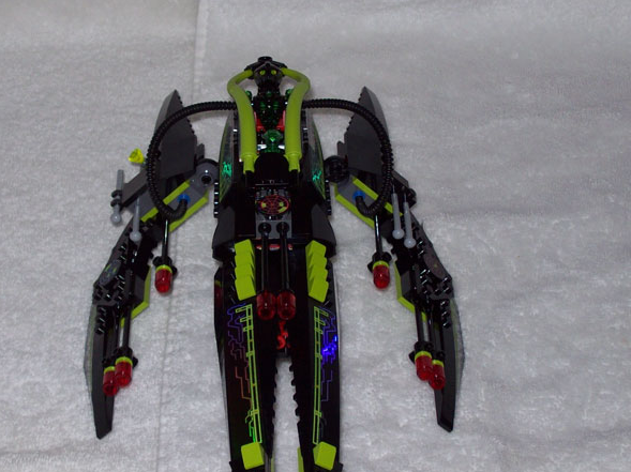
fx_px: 1731
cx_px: 245
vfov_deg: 15.5
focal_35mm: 95
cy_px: 234
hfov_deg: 20.6
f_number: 3.8
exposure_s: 1/97.2
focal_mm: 11.6
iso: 80
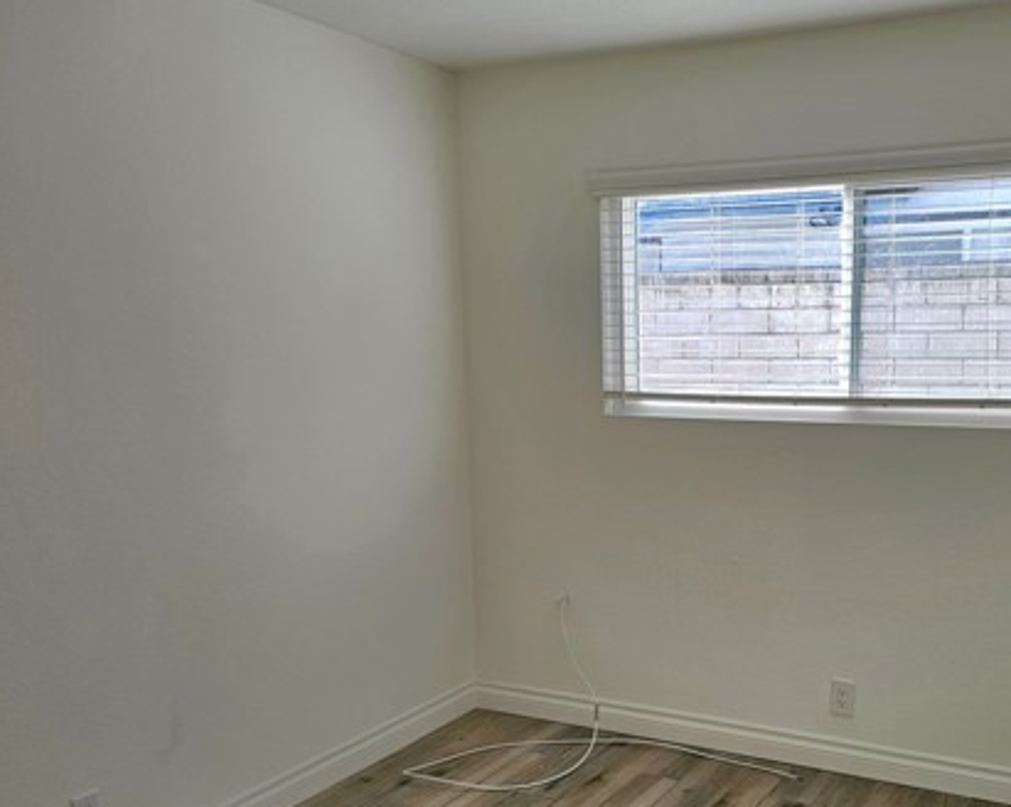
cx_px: 699
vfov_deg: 41.8
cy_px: 507
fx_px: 1046
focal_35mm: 35
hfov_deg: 50.4
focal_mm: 6.3
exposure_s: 1/208
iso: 25
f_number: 1.7
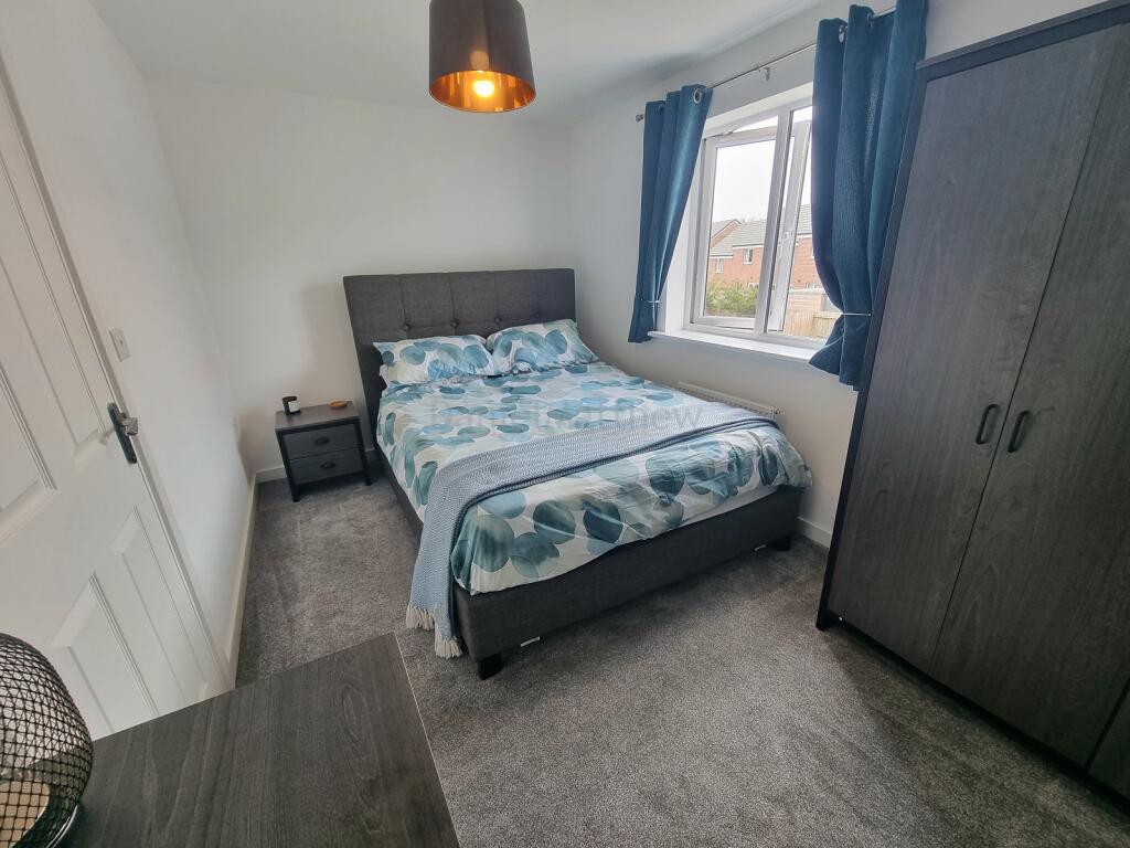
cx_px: 565
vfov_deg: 89.9
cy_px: 424
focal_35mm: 13
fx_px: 424
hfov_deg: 106.2
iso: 80
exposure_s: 1/100
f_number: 2.2
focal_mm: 2.2
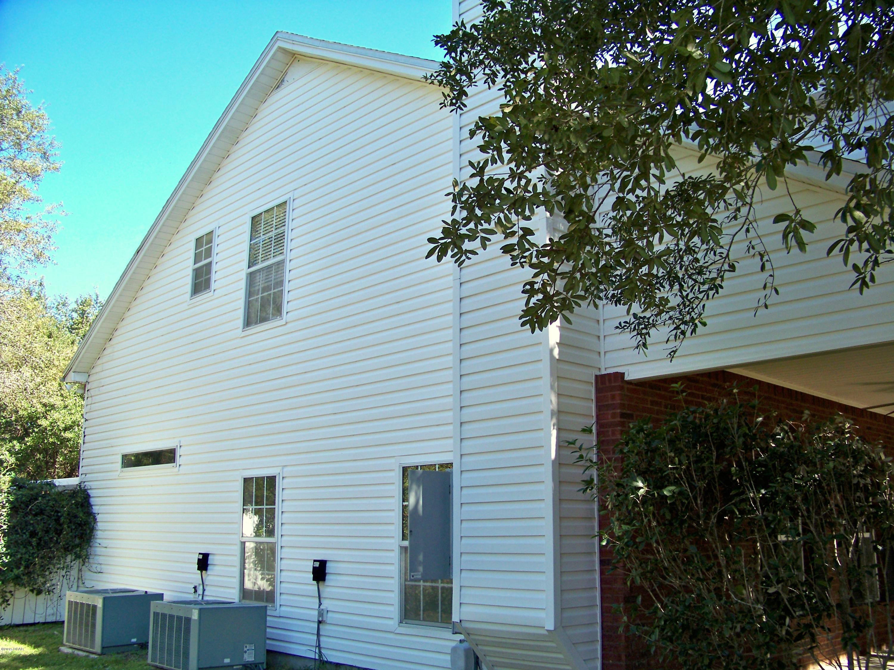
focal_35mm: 33
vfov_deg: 42.9
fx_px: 852
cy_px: 335
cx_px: 447
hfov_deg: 55.4
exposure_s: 1/320
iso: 64
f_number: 2.8
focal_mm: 5.85
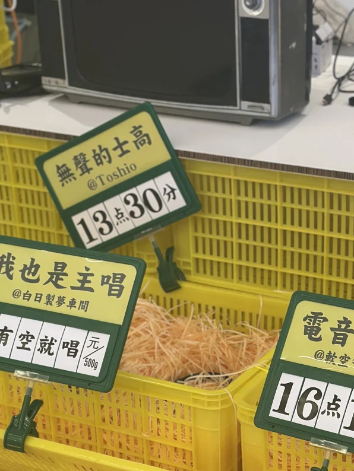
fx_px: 1186
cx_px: 264
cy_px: 365
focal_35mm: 87
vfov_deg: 22.2
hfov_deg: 16.9
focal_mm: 6.86
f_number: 1.78
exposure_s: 1/60
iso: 160
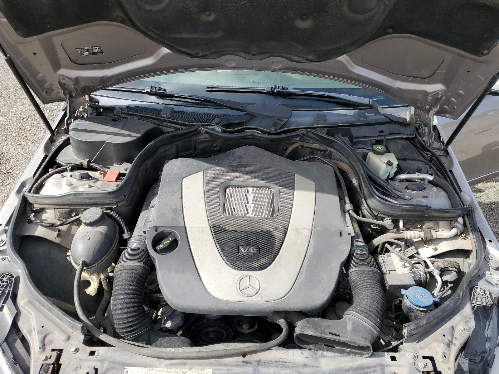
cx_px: 250
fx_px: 375
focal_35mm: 26
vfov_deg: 53.1
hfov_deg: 67.3
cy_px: 187
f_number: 1.5
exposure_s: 1/1667
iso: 50
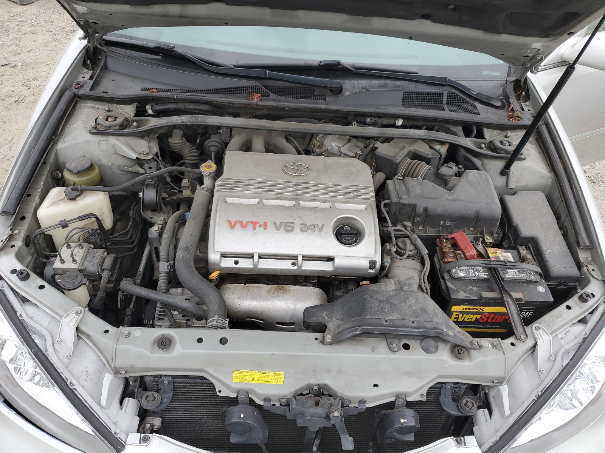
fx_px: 454
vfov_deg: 53.1
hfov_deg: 67.3
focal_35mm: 26
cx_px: 302
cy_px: 226
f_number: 1.5
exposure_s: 1/556
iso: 50
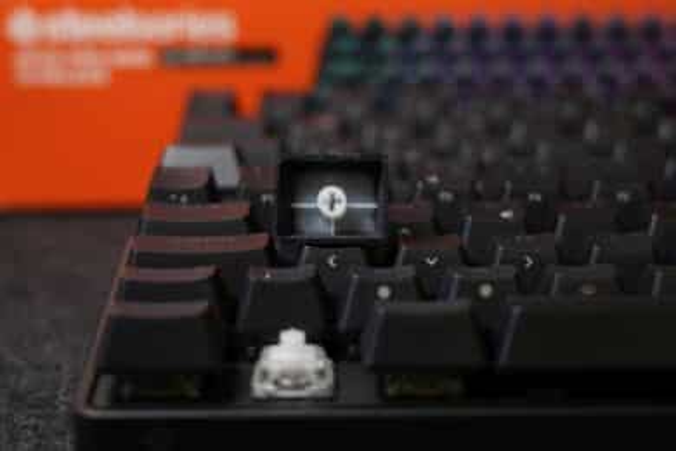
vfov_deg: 13.2
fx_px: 1953
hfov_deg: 19.6
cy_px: 226
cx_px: 338
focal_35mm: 104
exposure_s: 1/125
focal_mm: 104
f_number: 7.1
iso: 2500
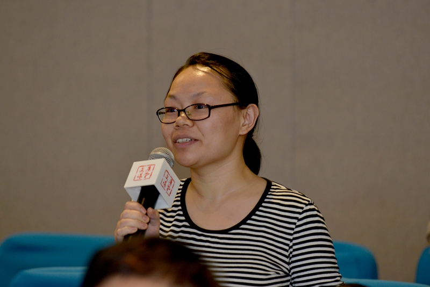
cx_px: 215
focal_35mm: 200
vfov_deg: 6.9
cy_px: 144
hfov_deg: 10.3
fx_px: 2390
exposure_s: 1/125
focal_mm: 200
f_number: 3.5
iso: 1000
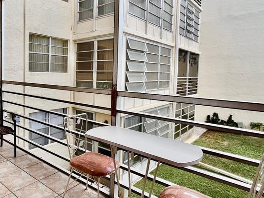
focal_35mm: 24
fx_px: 183
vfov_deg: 56.5
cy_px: 82
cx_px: 52
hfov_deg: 65.1
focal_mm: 1.57
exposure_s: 1/99
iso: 50
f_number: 1.8
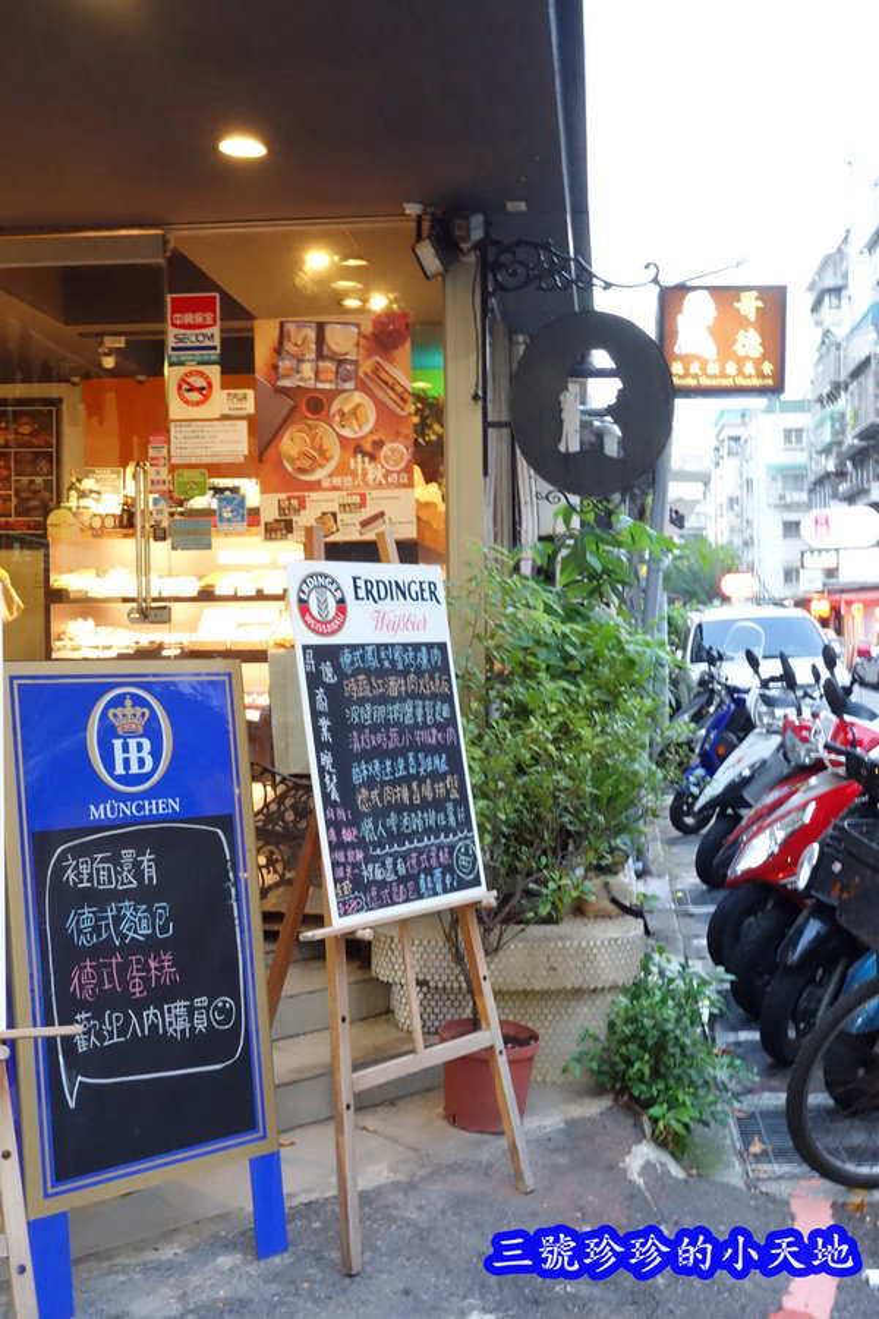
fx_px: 1538
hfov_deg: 31.9
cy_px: 660
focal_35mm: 42
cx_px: 440
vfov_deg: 46.4
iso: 3200
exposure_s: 1/6
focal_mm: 15.45
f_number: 9
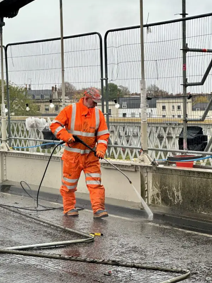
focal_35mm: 98
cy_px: 128
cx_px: 133
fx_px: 801
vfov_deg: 20.0
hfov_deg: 15.1
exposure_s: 1/135
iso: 32
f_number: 2.8
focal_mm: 9
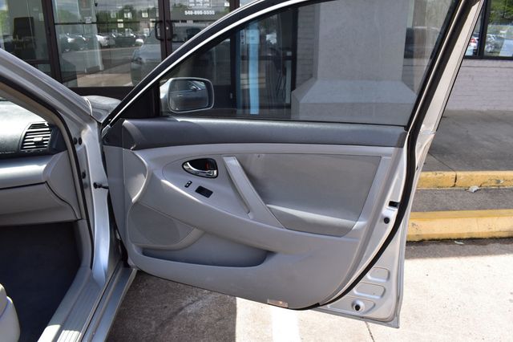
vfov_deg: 47.9
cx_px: 256
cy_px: 171
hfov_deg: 67.4
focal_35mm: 27
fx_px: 385
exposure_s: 1/320
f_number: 10
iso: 400
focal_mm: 18
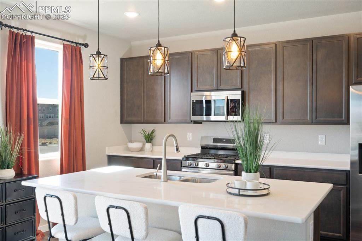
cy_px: 120
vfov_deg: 37.8
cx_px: 181
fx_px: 352
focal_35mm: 35
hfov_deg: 54.4
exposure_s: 1/1.43
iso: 100
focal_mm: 35
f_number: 6.7
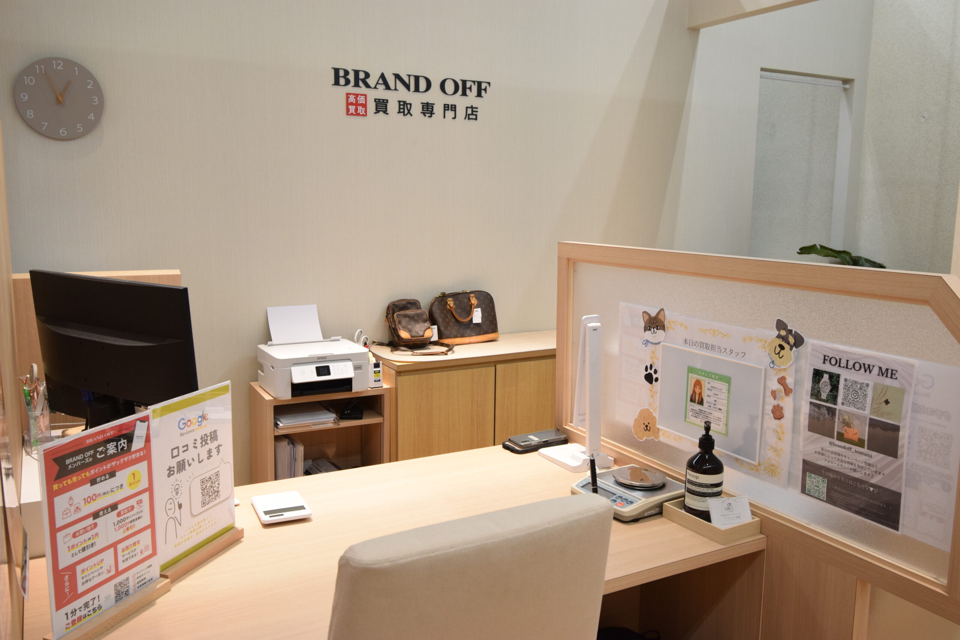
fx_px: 800
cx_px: 480
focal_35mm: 30
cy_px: 320
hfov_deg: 61.9
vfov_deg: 43.6
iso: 800
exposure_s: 1/50
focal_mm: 20
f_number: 8
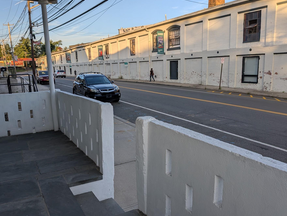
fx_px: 232
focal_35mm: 28
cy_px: 111
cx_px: 130
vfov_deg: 49.8
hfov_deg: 63.3
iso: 25
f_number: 1.7
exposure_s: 1/739
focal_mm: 4.53
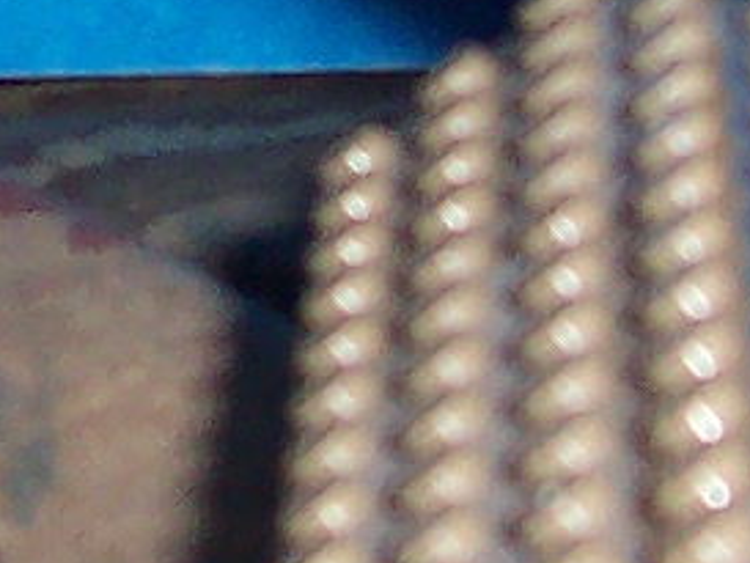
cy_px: -255
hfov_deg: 7.0
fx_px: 5961
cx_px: -552
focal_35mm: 275
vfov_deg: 5.4
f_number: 2.8
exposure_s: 1/60
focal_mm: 5.6
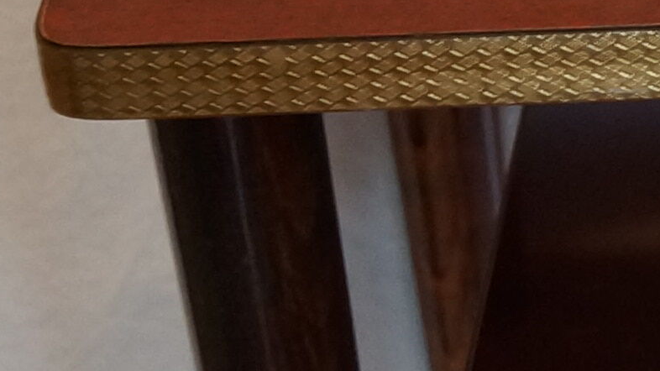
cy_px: 646
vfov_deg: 4.7
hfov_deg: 8.1
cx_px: 1223
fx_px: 4462
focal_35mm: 255
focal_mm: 26
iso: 800
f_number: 4.5
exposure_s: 1/60
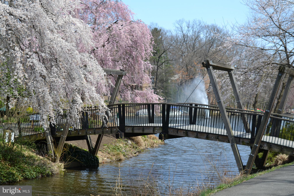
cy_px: 98
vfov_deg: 20.2
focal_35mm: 68
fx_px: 551
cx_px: 147
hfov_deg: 29.9
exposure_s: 1/200
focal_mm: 45
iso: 100
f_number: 7.1
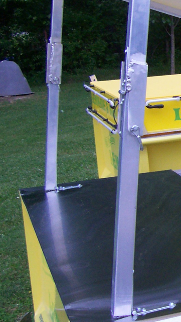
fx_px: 768
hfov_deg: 11.8
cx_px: 381
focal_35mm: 90
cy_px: 117
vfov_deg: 23.6
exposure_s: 1/153
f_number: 2.7
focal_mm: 5.6
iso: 80
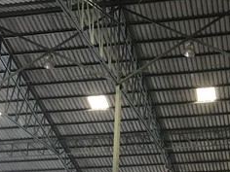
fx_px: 505
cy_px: 201
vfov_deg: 18.5
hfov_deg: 25.0
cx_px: 204
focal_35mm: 76
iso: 100
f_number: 1.8
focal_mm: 3.99
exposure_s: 1/17
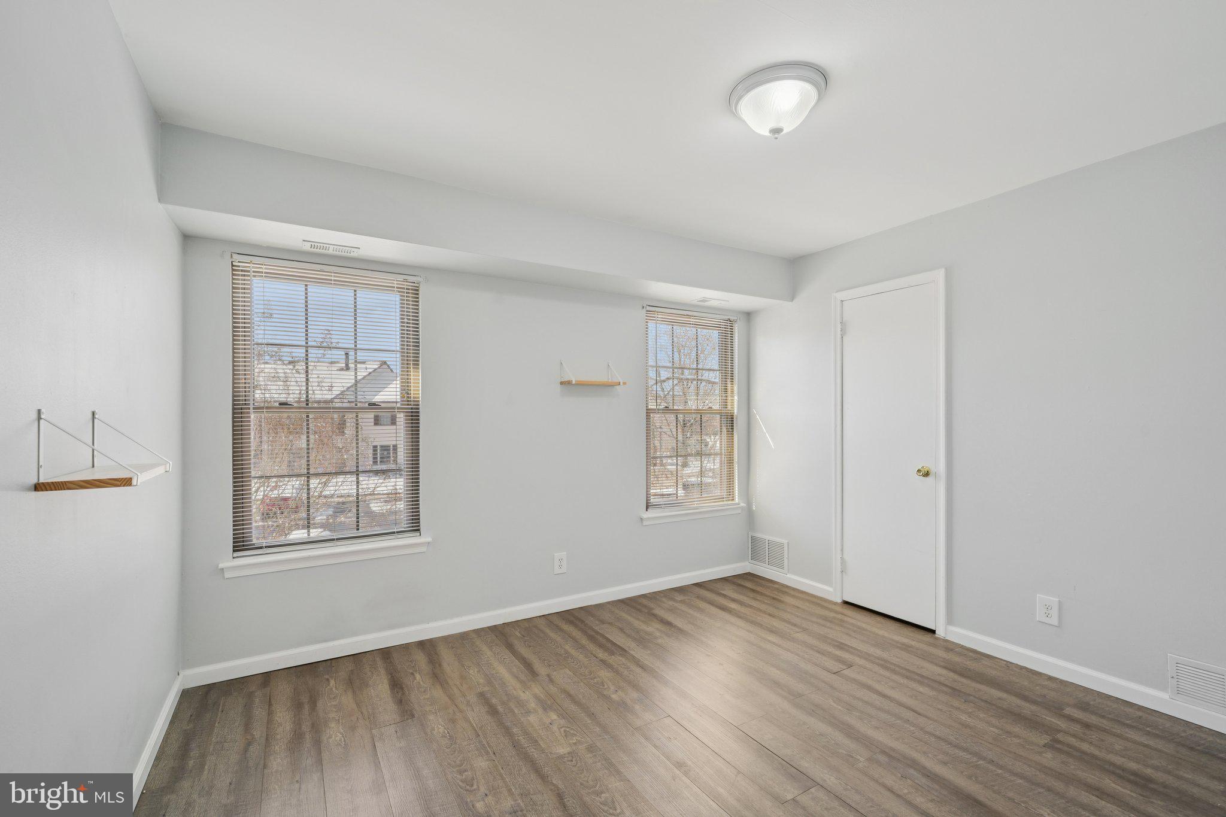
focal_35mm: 15
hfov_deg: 100.4
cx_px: 613
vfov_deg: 77.3
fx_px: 511
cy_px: 408
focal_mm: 15
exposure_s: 1/30
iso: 200
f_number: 8
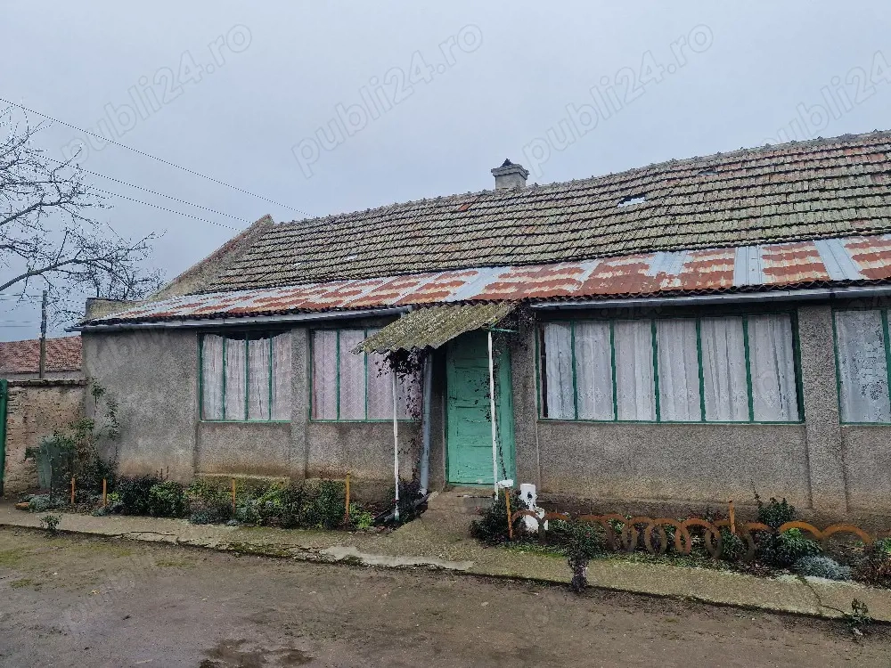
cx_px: 446
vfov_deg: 58.9
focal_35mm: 23
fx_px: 592
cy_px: 334
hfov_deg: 73.9
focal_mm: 6.4
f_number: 1.8
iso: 50
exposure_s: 1/357
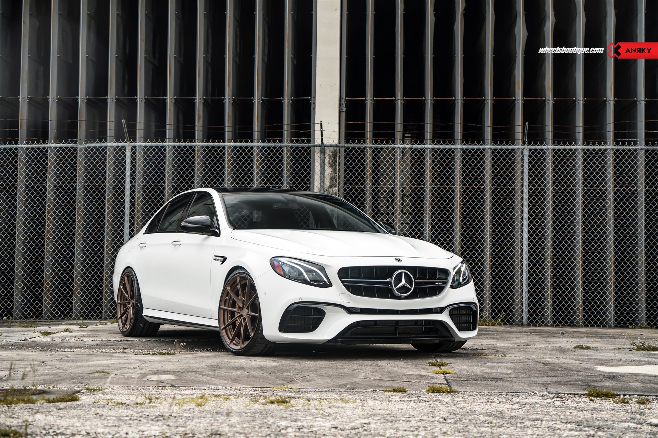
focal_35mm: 62
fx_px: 1133
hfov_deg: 32.4
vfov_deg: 21.9
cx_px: 329
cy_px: 219
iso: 160
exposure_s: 1/400
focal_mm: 62
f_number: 5
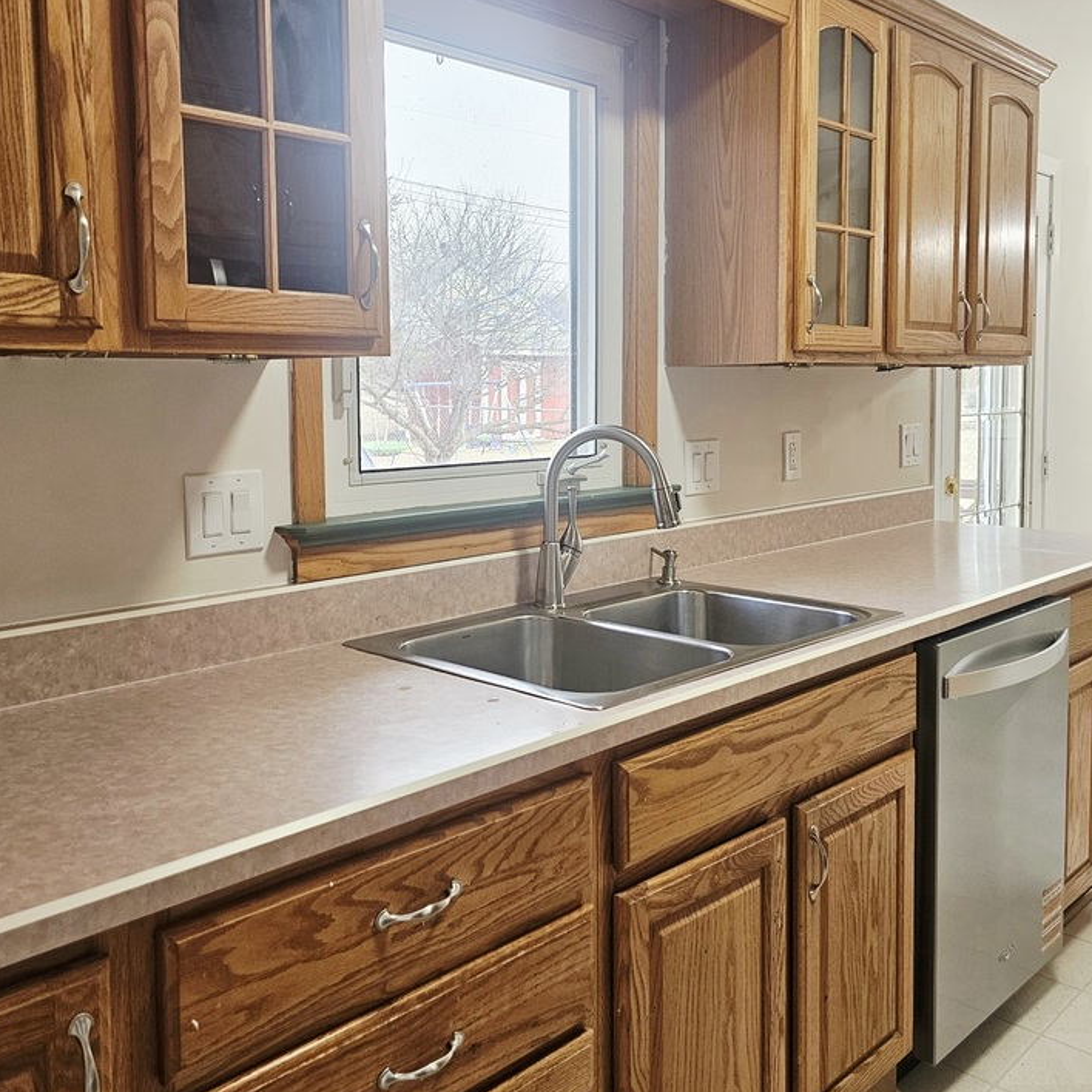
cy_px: 484
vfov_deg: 52.4
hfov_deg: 52.5
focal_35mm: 31
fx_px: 1106
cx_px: 521
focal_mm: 6.3
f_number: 1.7
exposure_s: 1/120
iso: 160
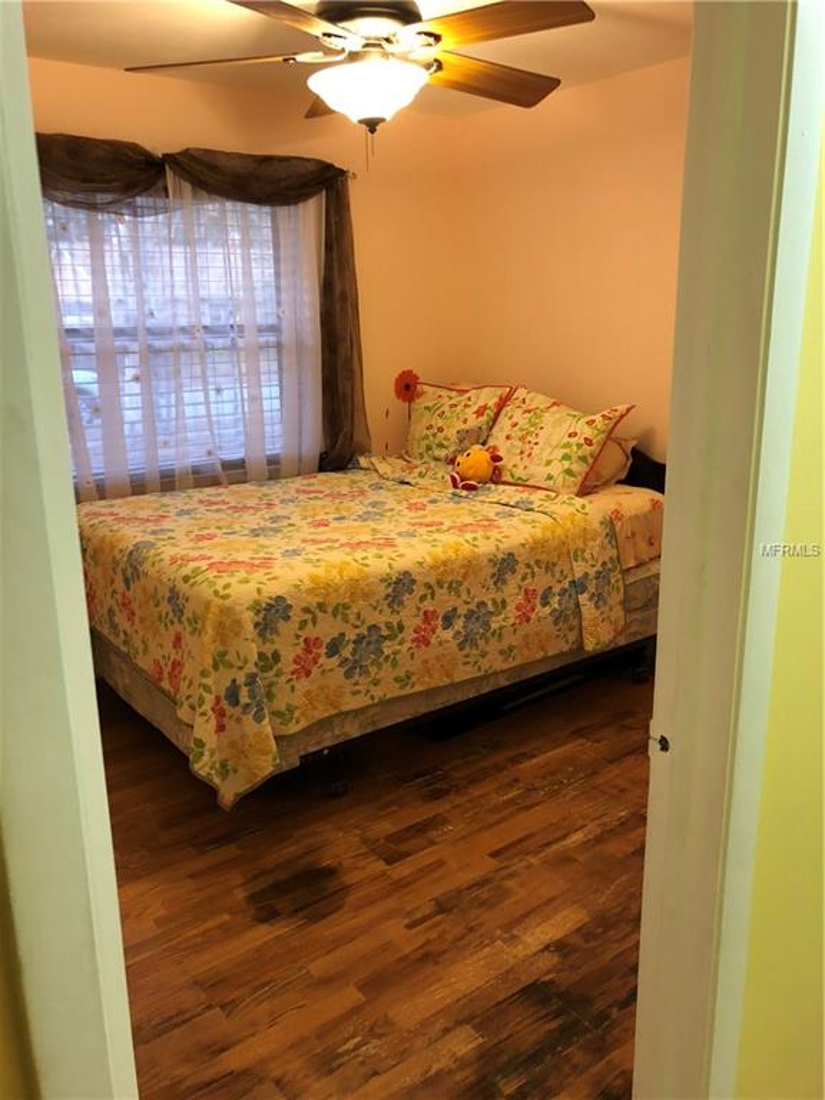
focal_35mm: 28
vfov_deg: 63.4
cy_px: 550
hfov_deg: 49.7
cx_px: 412
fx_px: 890
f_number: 1.8
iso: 80
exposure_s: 1/15
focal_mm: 3.99
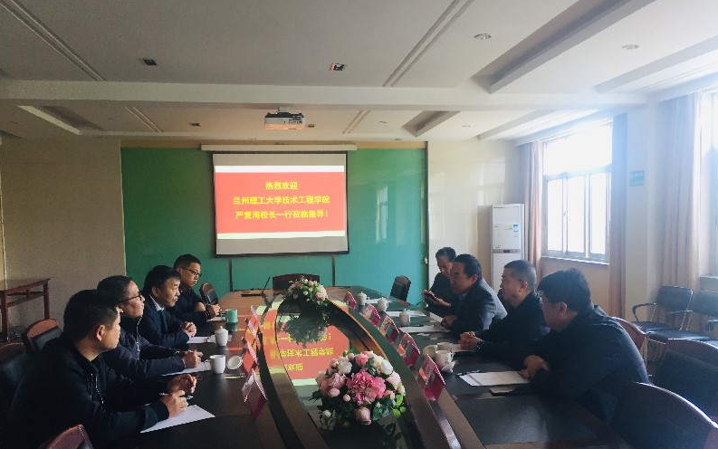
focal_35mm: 31
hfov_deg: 61.2
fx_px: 607
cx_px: 360
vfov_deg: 40.5
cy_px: 263
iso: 32
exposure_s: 1/33
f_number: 2.2
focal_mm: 4.15
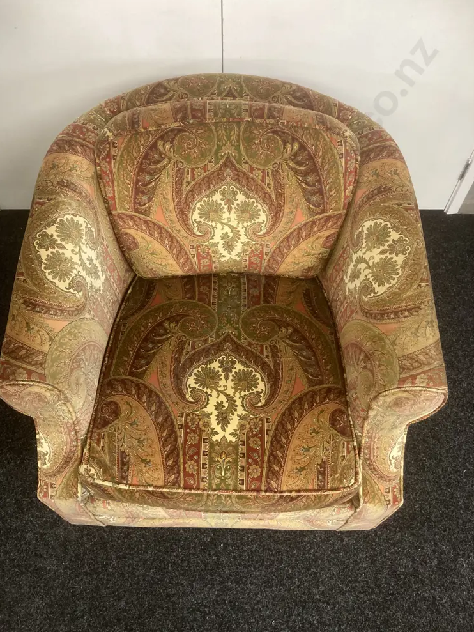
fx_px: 529
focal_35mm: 29
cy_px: 306
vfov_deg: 61.6
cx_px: 233
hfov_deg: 48.2
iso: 200
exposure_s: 1/50
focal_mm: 3.99
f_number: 1.8
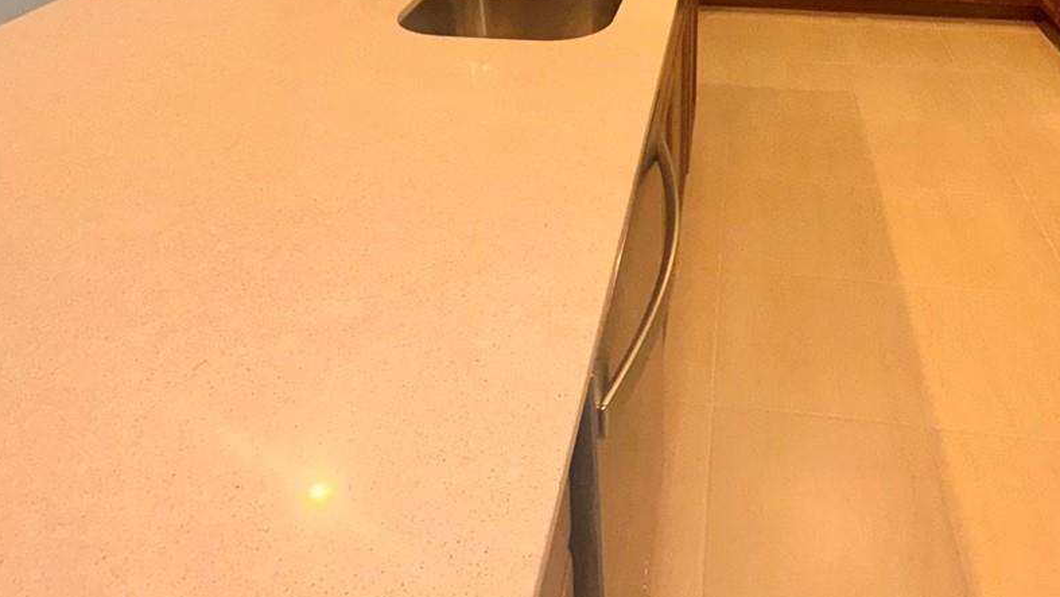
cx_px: 640
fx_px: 871
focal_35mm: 31
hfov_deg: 62.0
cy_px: -30
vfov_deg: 33.8
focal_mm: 2.22
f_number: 2.2
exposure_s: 1/120
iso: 160
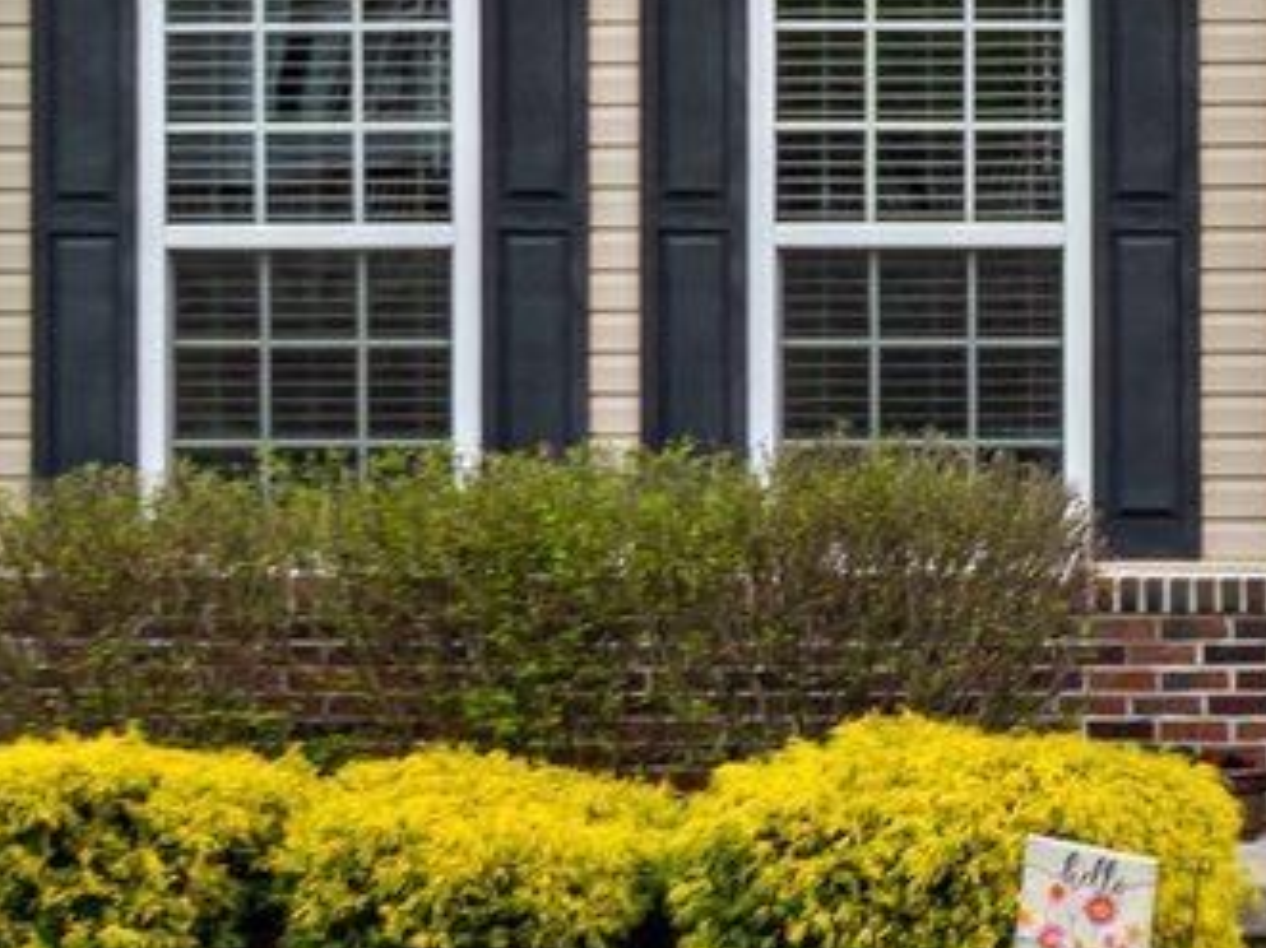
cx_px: 2475
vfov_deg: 7.1
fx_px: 7604
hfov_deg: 9.0
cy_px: 71
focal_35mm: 208
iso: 250
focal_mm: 35
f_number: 13
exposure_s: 1/250
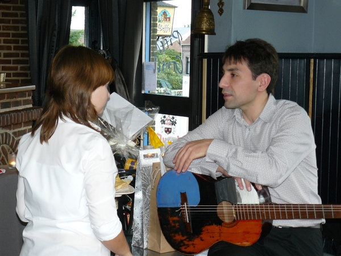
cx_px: 170
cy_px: 128
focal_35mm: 80
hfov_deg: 24.4
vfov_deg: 18.4
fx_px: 788
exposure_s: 1/30
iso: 160
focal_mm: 13.4
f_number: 3.2
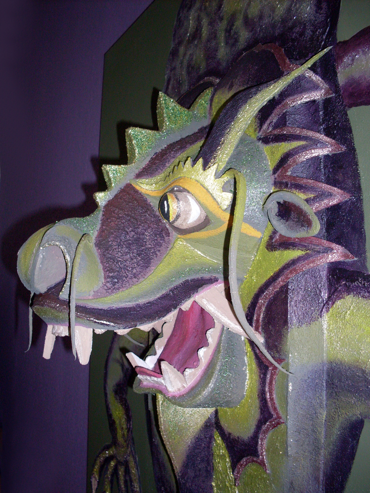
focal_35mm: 38
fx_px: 542
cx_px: 185
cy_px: 246
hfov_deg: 37.7
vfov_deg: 49.0
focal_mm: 6.3
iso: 100
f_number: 2.8
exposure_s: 1/45
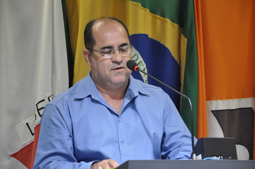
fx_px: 849
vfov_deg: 11.4
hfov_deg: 17.1
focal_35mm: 120
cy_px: 84
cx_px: 128
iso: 2000
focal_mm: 80
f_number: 5.3
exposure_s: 1/100
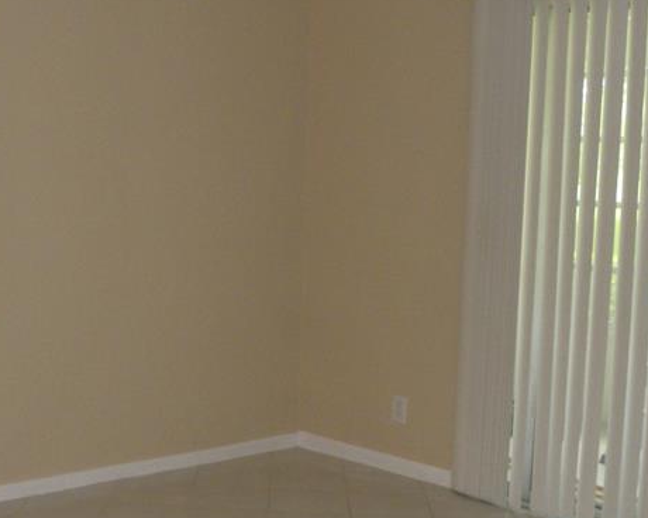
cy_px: 350
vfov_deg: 24.1
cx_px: 97
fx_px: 1208
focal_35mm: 63
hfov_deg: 29.1
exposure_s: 1/50.7
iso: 131
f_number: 3.2
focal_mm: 5.2
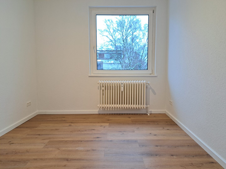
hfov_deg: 71.6
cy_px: 84
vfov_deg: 56.8
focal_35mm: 24
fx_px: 157
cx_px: 113
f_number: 1.8
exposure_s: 1/50
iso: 125
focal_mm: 5.23
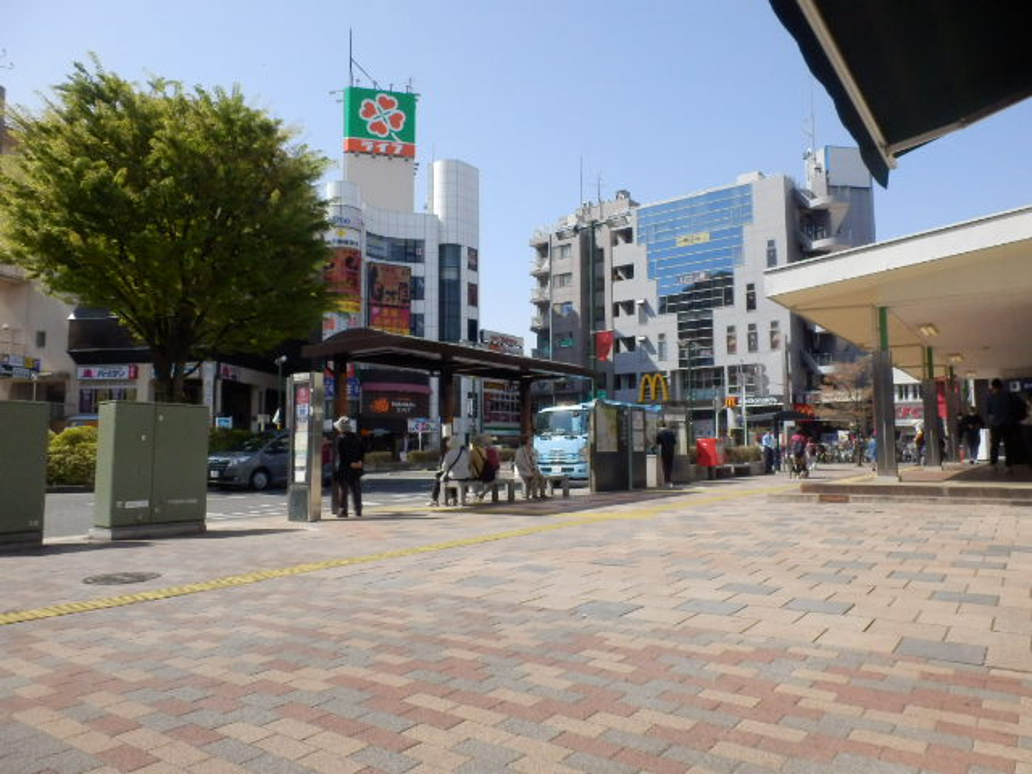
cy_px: 387
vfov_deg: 56.8
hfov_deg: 71.6
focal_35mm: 24
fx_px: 716
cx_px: 516
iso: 800
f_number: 7.9
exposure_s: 1/1000
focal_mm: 4.2
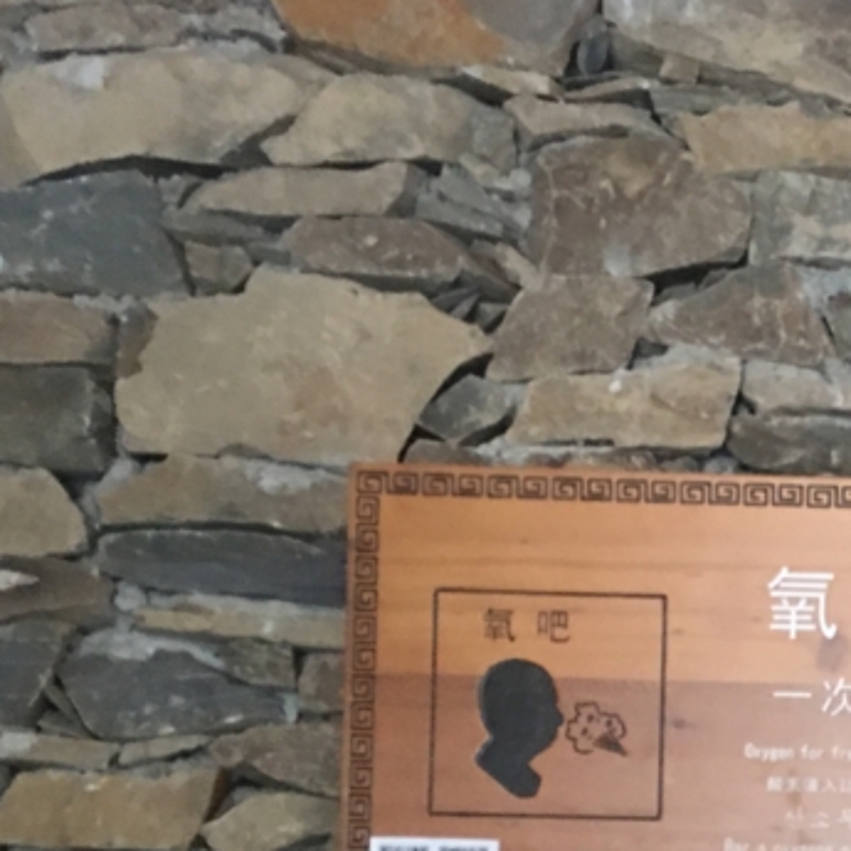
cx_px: 1122
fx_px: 2114
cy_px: 883
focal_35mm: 76
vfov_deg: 21.8
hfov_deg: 20.7
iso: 80
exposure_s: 1/10
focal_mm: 4.15
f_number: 2.2
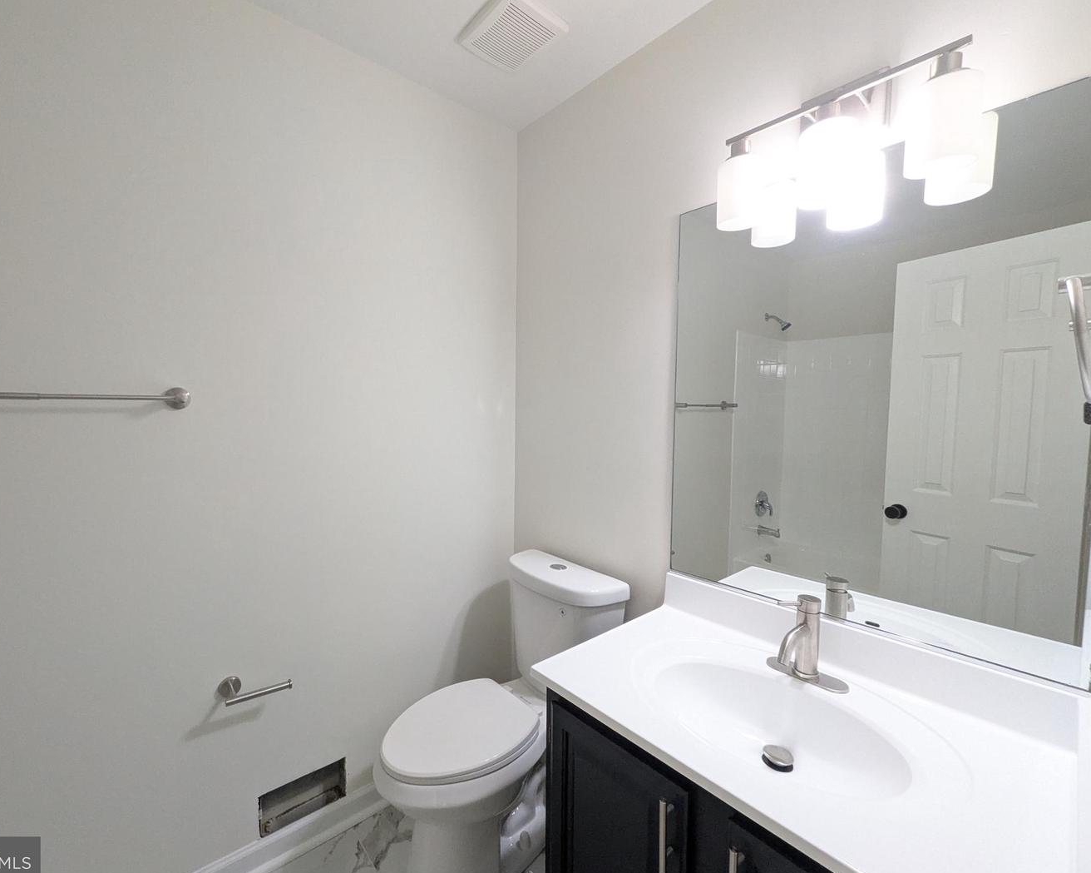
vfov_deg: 84.0
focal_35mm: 15
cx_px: 493
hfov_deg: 96.5
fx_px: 484
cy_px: 435
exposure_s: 1/60
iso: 341
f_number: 2.2
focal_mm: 1.83
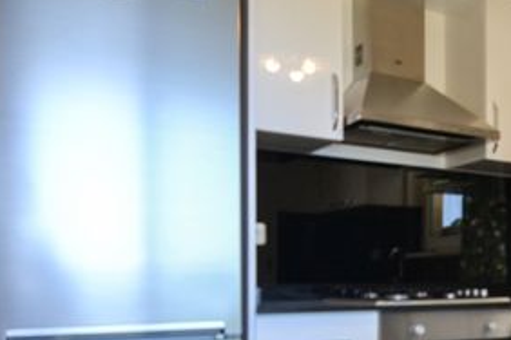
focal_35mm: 41
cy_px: 246
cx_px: 563
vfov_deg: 32.0
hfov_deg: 38.8
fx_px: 585
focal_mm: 11
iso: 400
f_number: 5
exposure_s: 1/100
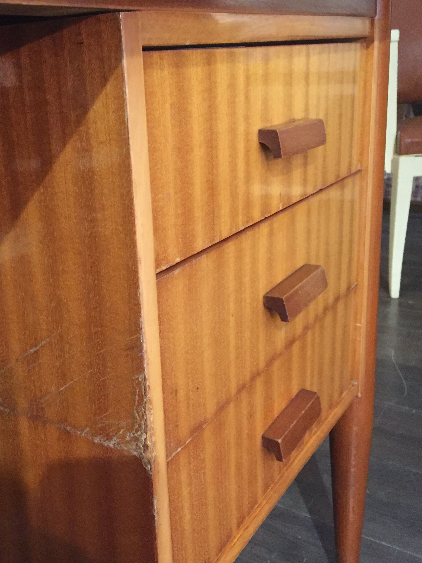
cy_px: 281
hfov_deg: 36.5
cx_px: 151
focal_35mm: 39
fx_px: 634
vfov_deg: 47.9
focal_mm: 4.15
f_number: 2.2
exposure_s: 1/17
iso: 320
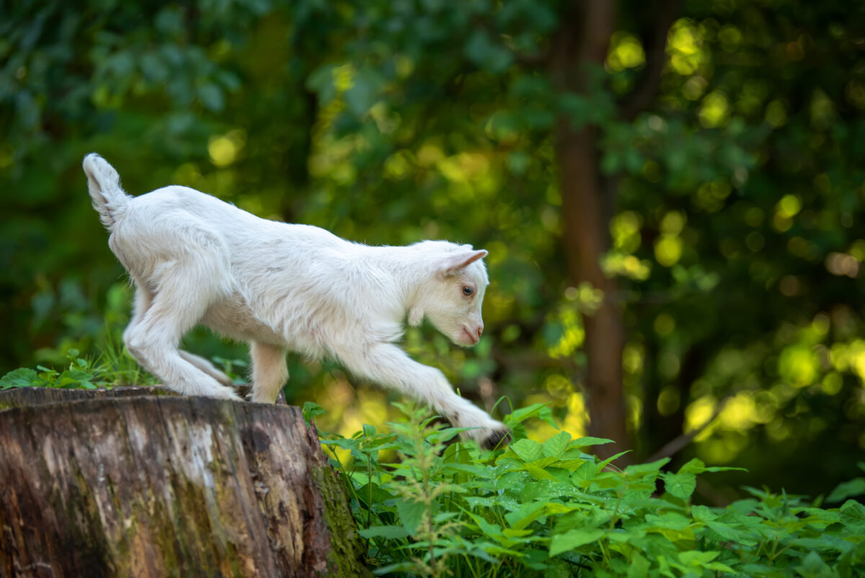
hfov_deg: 16.8
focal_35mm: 122
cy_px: 289
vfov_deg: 11.2
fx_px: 2932
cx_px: 432
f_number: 3.2
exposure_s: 1/200
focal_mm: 122
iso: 200
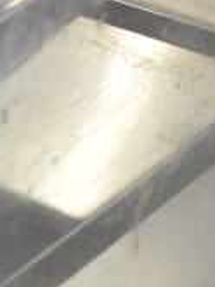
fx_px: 1784
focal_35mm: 216
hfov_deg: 6.6
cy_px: 27
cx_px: -290
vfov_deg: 9.1
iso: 2800
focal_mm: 27
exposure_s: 1/125
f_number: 4
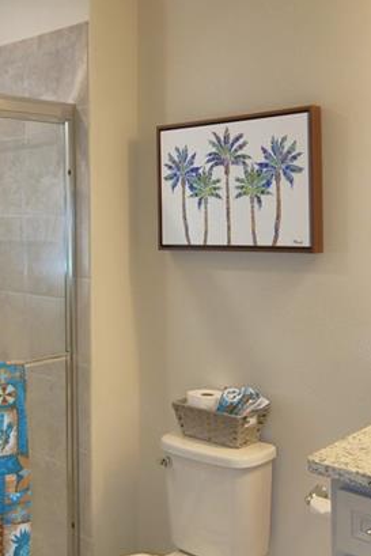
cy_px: 220
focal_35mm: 44
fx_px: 680
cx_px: 185
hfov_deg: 30.5
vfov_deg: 44.2
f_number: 4.5
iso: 200
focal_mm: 10
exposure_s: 1/40
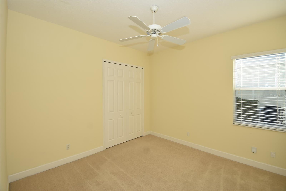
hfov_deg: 100.4
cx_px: 143
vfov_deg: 77.3
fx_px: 119
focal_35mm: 15
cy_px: 96
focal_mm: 10
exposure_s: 1/125
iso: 100
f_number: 5.6
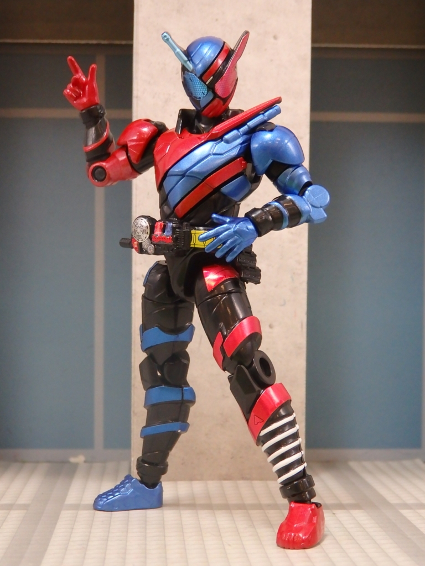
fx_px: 1080
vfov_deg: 29.4
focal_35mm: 66
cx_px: 212
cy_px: 283
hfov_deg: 22.3
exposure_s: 1/60
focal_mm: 11.9
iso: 640
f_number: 4.4
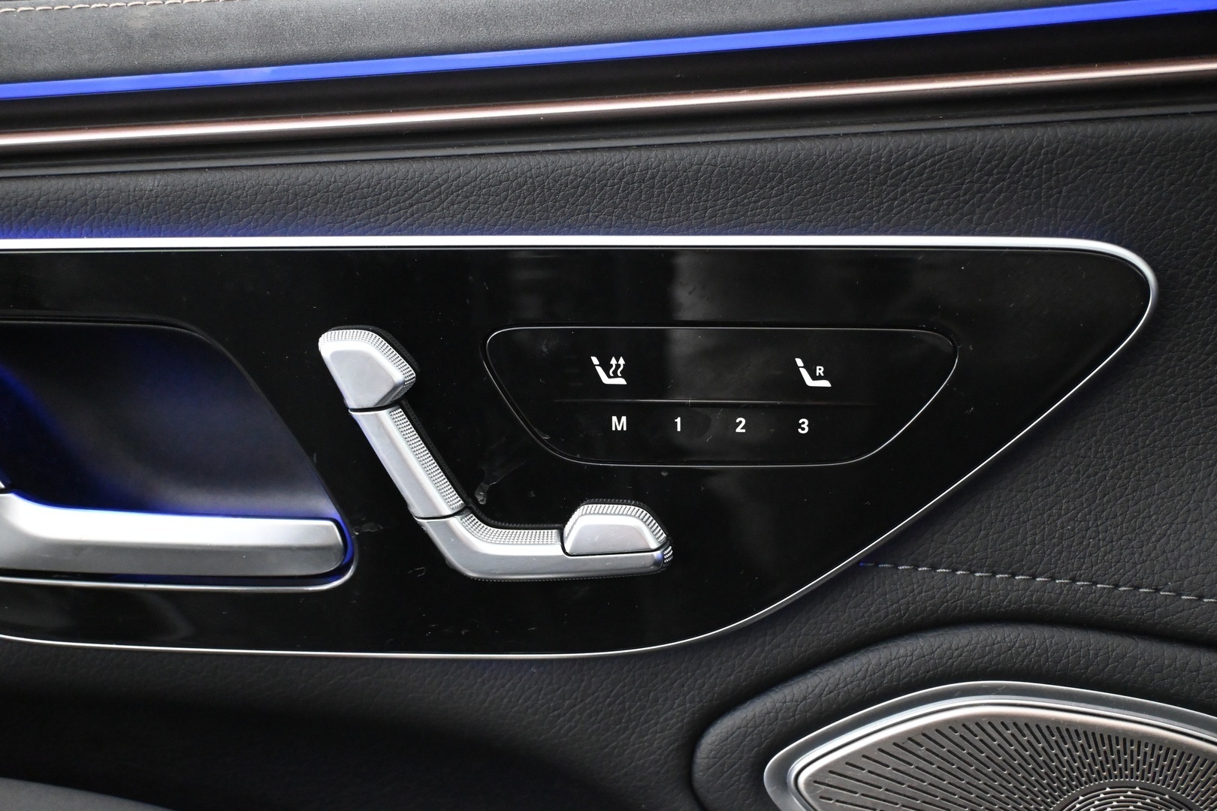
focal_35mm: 38
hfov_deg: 51.3
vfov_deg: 35.5
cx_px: 608
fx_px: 1268
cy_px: 406
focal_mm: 25
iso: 5600
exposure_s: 1/60
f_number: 4.2
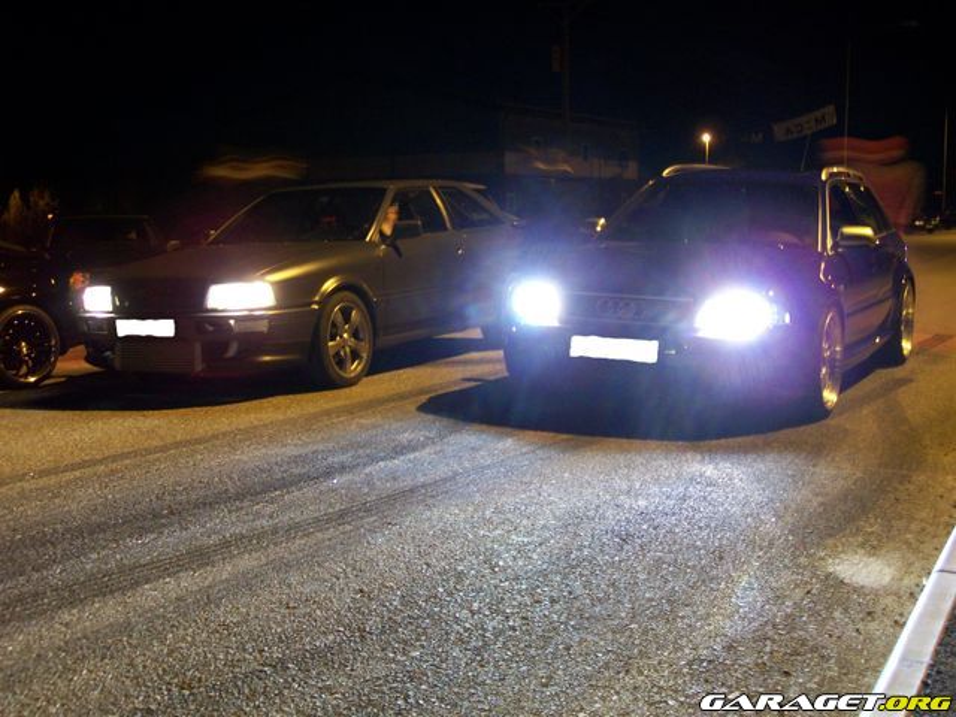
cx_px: 478
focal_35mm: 45
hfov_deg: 42.1
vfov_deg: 32.2
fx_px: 1243
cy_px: 358
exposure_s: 1
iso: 80
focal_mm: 7.6
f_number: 3
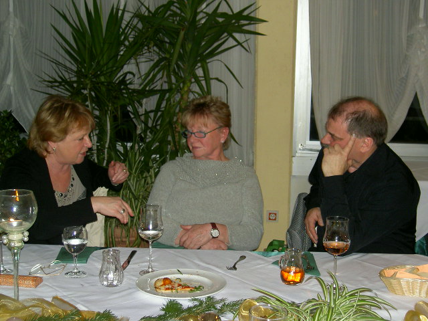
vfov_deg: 26.6
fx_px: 680
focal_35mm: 55
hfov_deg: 34.9
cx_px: 214
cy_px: 160
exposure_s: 1/68.5
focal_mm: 11.3
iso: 100
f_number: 3.3
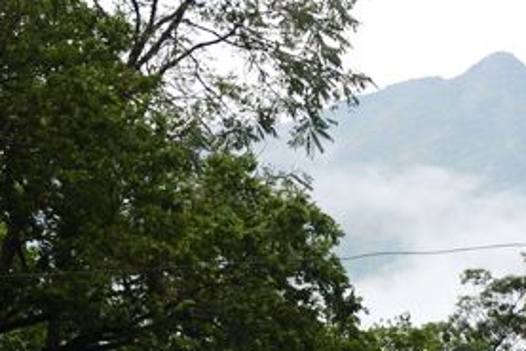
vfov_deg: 7.9
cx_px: 431
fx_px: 2529
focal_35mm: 173
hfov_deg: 11.8
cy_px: 219
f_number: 5
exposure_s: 1/125
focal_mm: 32
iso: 100
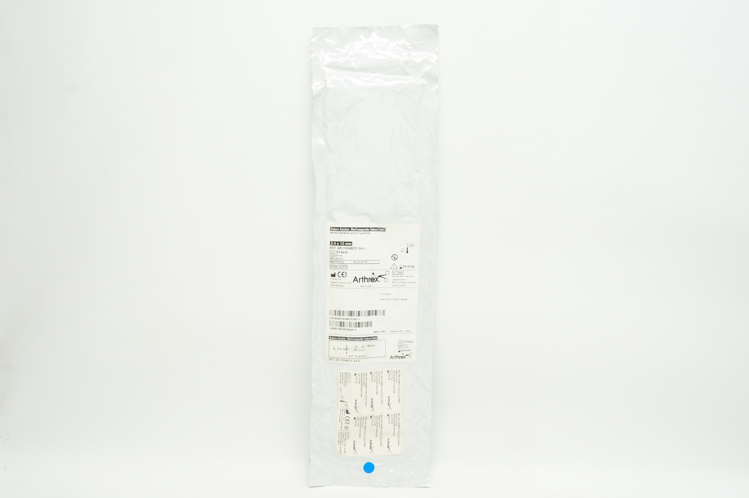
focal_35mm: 38
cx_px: 374
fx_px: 779
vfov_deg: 35.4
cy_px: 249
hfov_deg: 51.3
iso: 400
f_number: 11
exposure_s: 1/15
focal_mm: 25
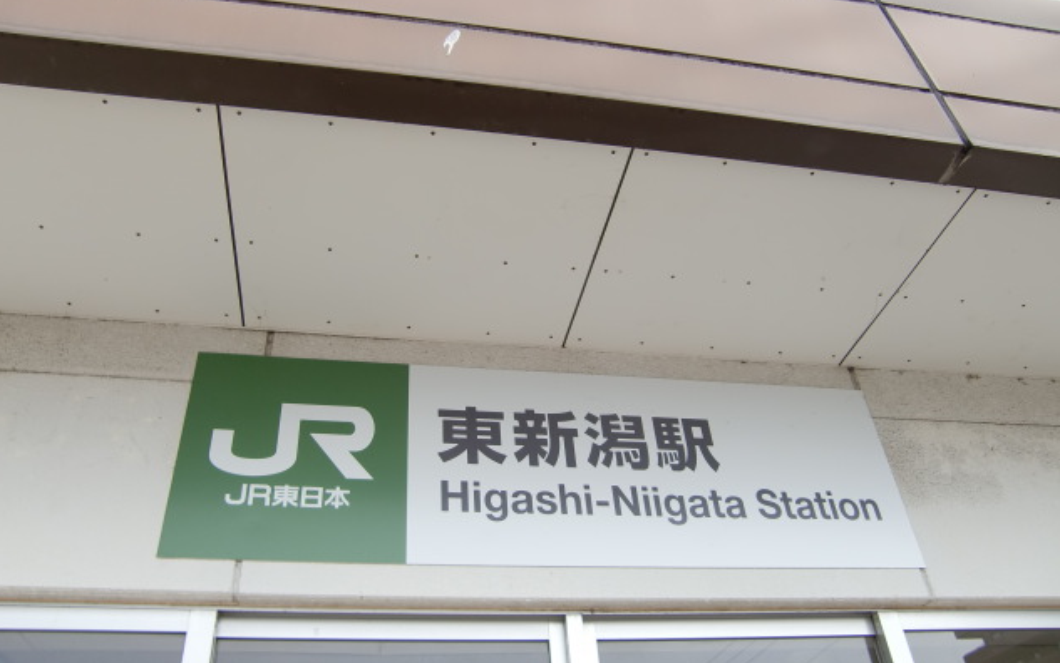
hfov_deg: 62.9
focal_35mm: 30
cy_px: 377
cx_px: 526
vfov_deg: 41.8
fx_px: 867
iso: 64
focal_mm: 4.9
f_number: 2.6
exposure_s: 1/400
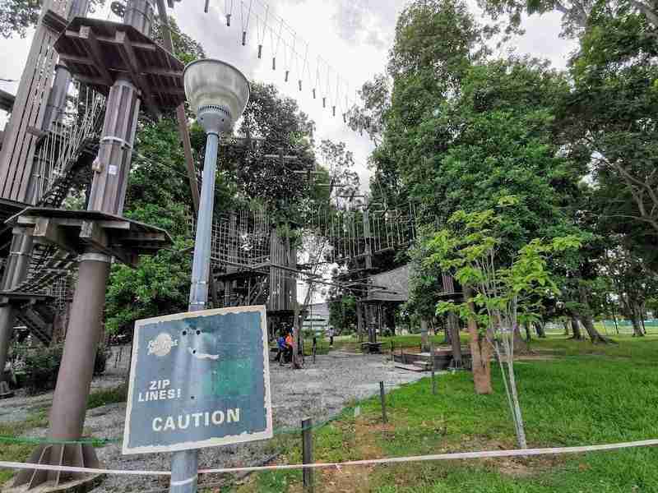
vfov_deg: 74.7
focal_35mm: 17
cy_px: 246
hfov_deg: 91.0
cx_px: 329
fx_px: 323
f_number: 2.2
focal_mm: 2.26
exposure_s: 1/529
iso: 50
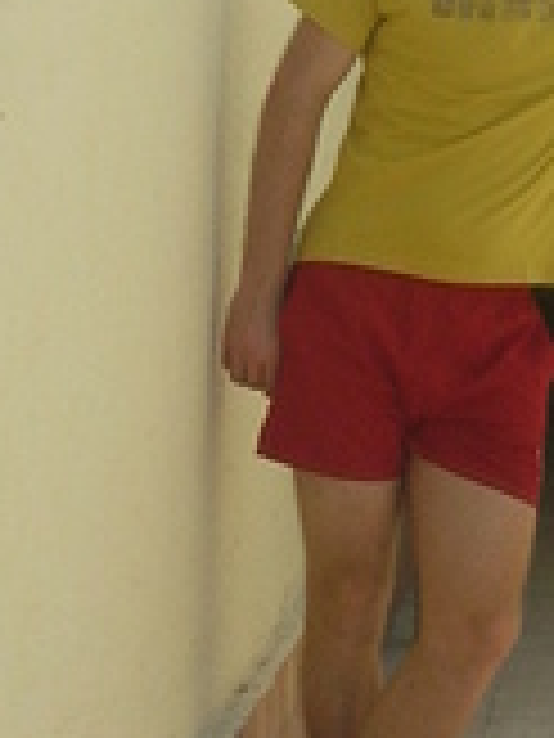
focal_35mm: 176
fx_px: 3756
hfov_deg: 8.4
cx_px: 336
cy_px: 58
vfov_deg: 11.2
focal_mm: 6
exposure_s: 1/446
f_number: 3.7
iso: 50
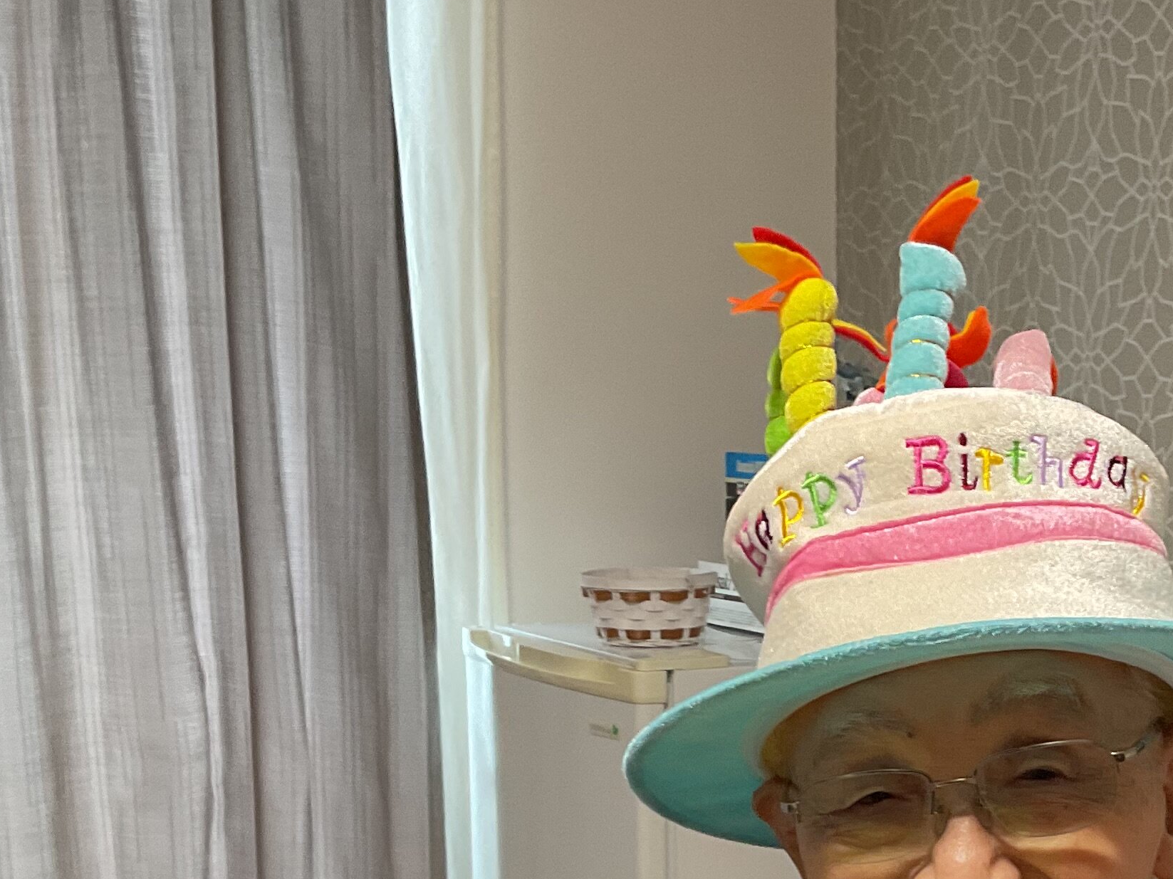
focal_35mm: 71
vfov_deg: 19.7
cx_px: 952
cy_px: 1009
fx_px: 2406
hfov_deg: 26.8
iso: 125
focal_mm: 3
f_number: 1.8
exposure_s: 1/50
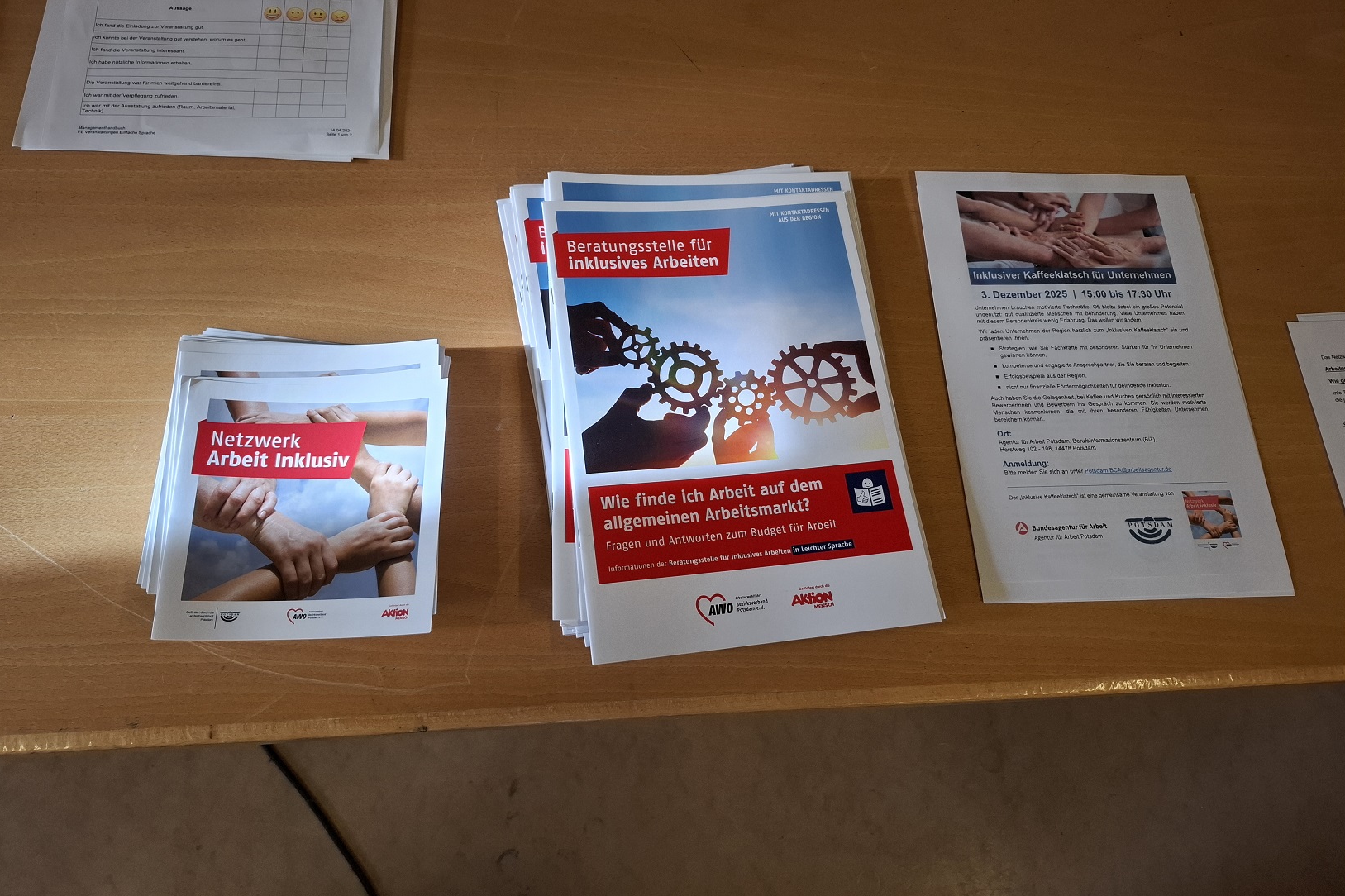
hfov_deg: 73.8
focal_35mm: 24
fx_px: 896
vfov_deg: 53.1
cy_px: 426
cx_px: 671
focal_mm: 5.54
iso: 100
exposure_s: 1/100
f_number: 1.8
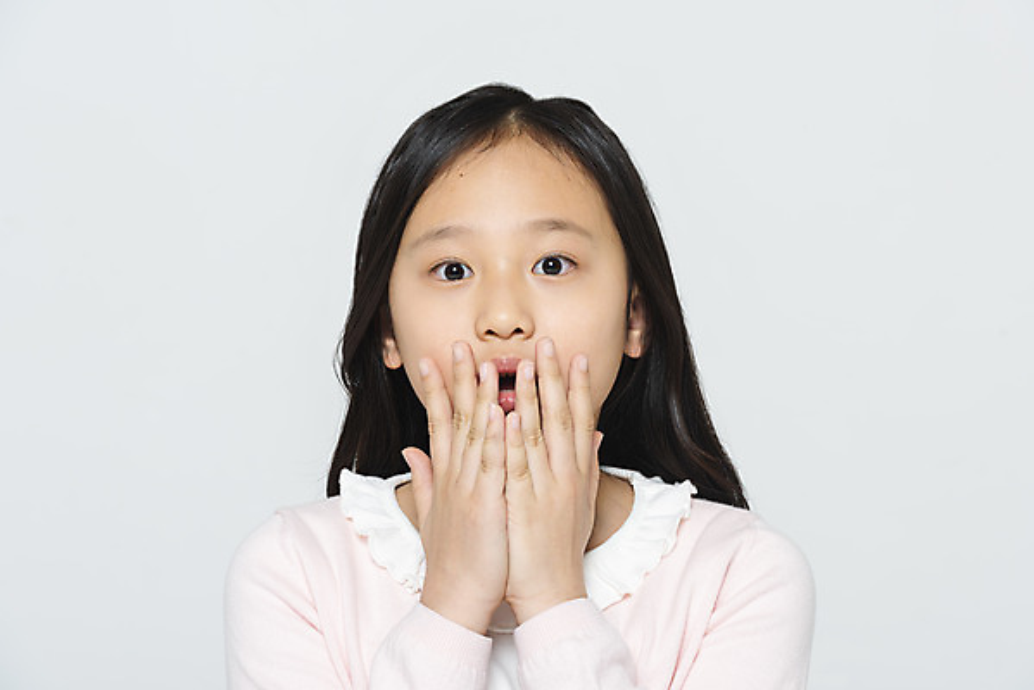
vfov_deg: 6.9
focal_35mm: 200
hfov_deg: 10.3
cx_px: 517
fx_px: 5747
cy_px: 345
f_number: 14
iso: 100
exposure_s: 1/125
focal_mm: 200
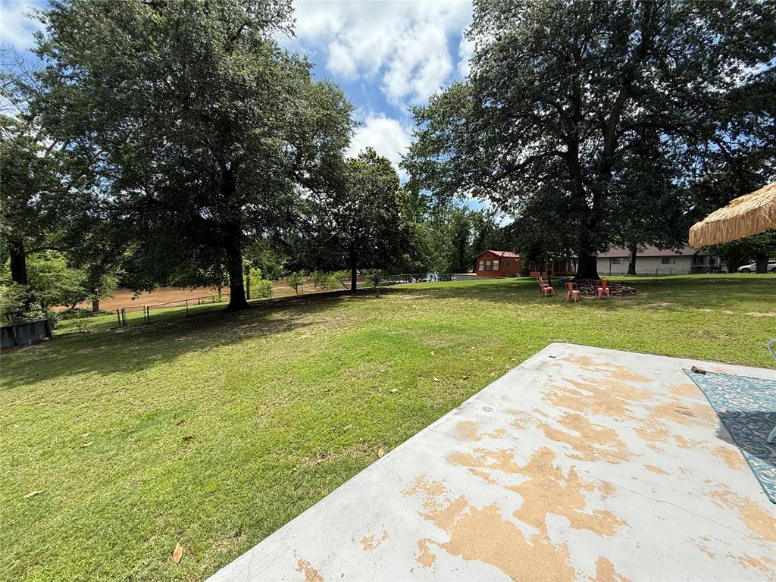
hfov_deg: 102.1
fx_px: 314
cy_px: 291
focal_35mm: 14
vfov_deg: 85.7
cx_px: 388
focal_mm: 2.22
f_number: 2.2
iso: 50
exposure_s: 1/1497
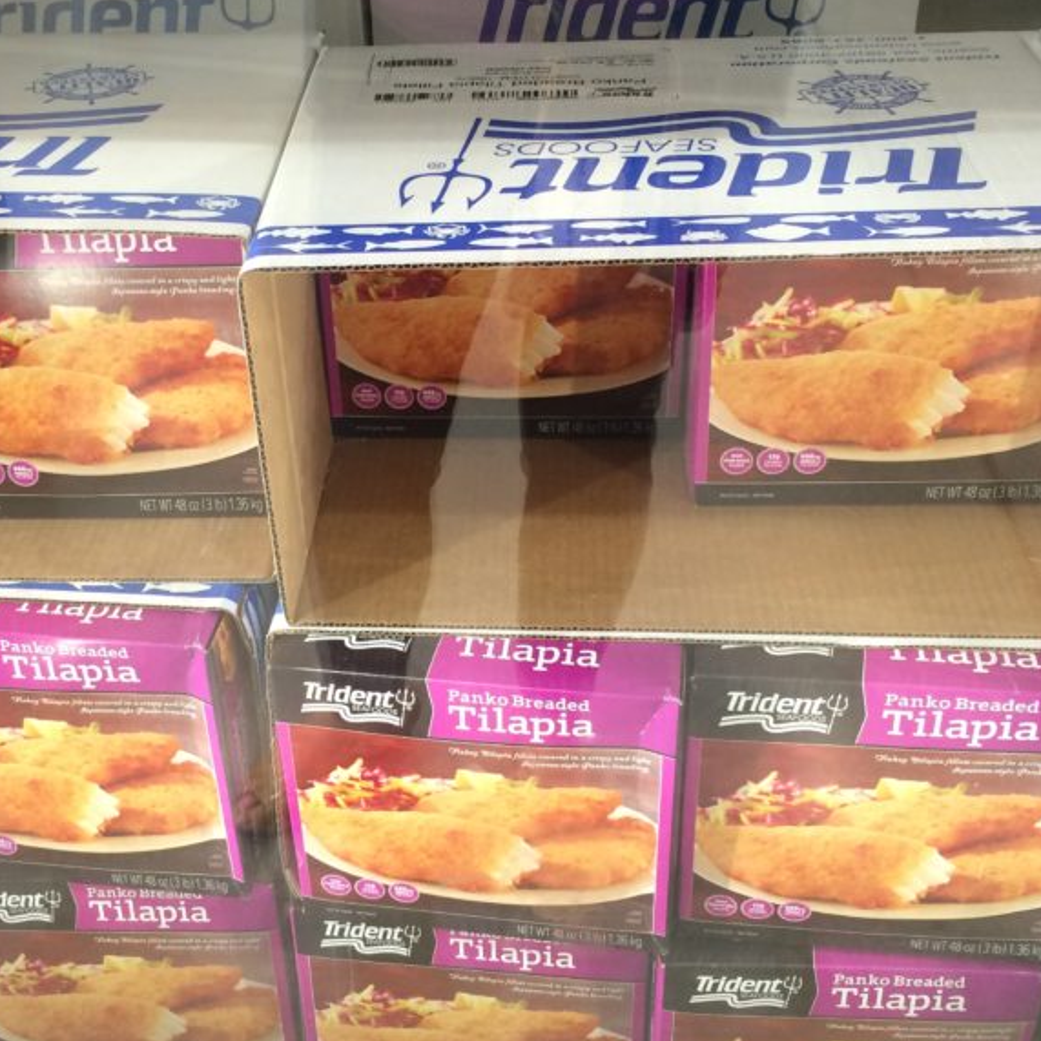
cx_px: 388
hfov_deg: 36.6
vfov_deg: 36.8
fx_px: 1565
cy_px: 487
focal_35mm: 46
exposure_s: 1/33
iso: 100
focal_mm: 4.15
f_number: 2.2
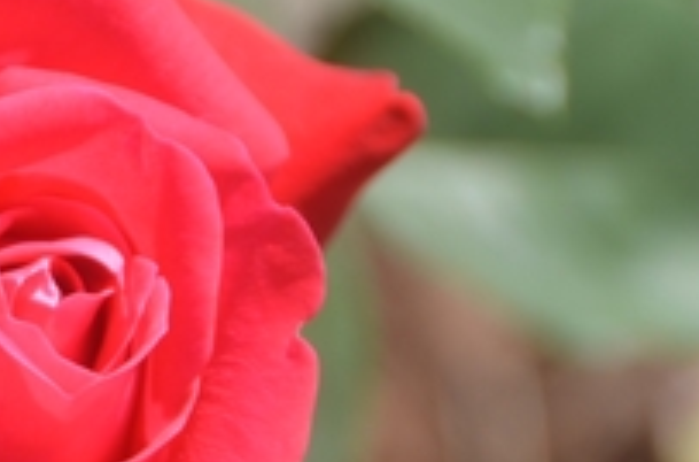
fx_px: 17169
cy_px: 415
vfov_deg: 1.5
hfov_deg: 2.3
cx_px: -220
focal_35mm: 887
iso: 100
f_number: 8
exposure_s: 1/200
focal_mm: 200
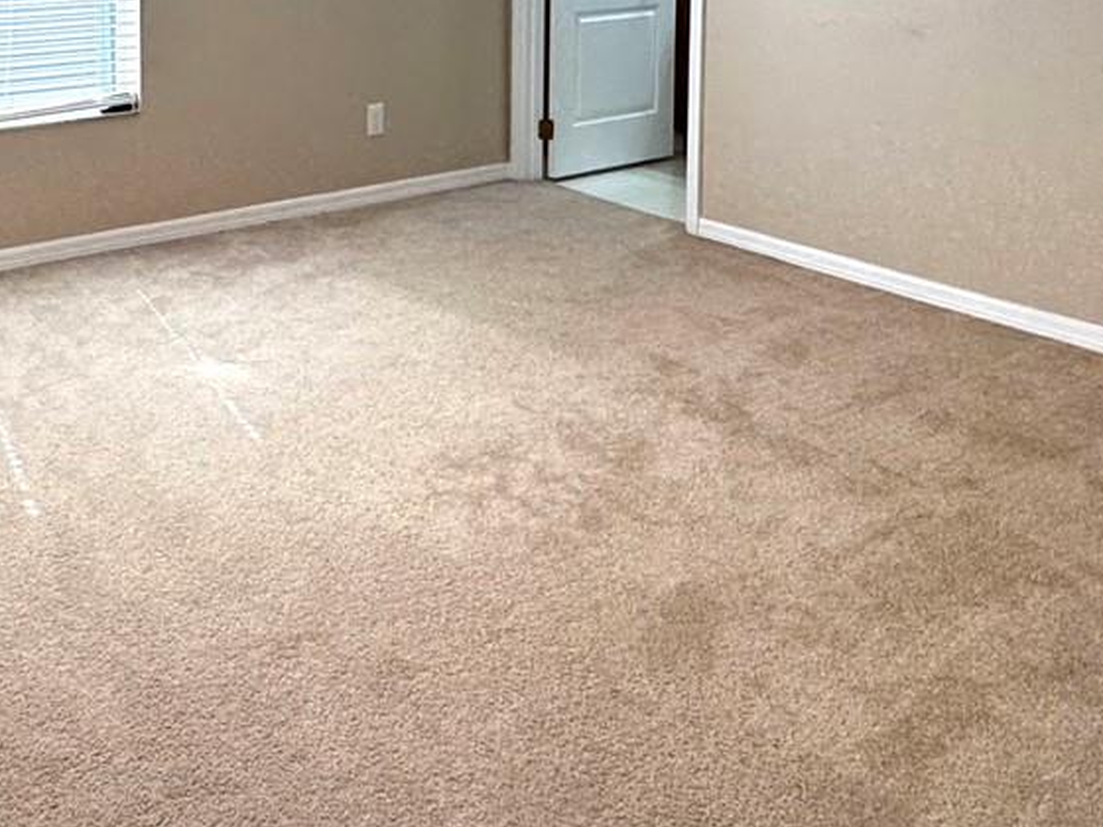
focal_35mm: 40
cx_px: 187
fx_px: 1275
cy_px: -49
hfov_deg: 44.1
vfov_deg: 32.3
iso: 80
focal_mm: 2.22
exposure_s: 1/120
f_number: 2.2
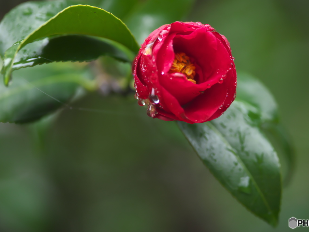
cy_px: 116
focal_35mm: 326
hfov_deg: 6.1
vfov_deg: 4.6
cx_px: 174
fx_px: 2909
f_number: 4
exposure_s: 1/320
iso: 560
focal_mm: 300
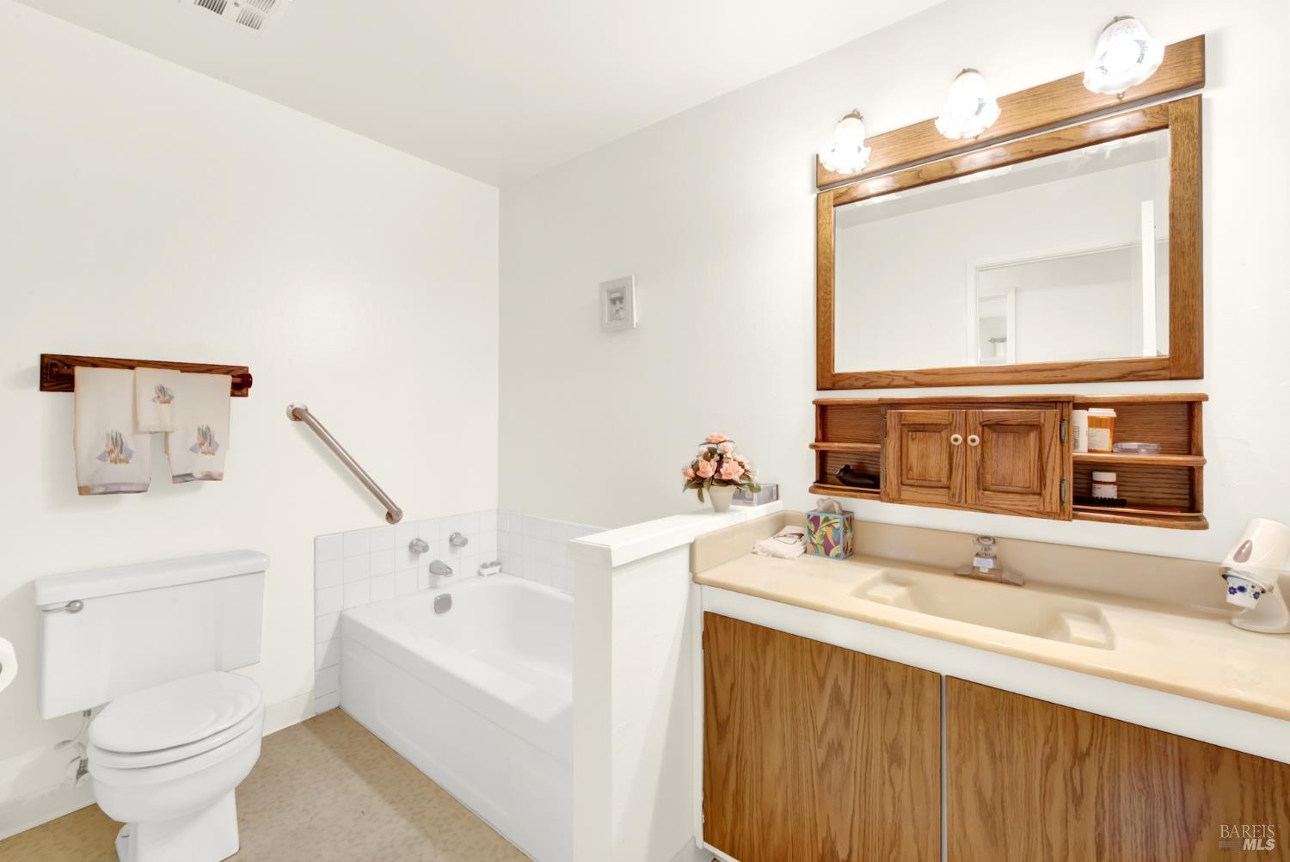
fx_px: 502
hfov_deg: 104.2
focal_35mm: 14
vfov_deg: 81.3
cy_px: 431
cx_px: 645
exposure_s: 1/1.25
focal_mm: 14
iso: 100
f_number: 14
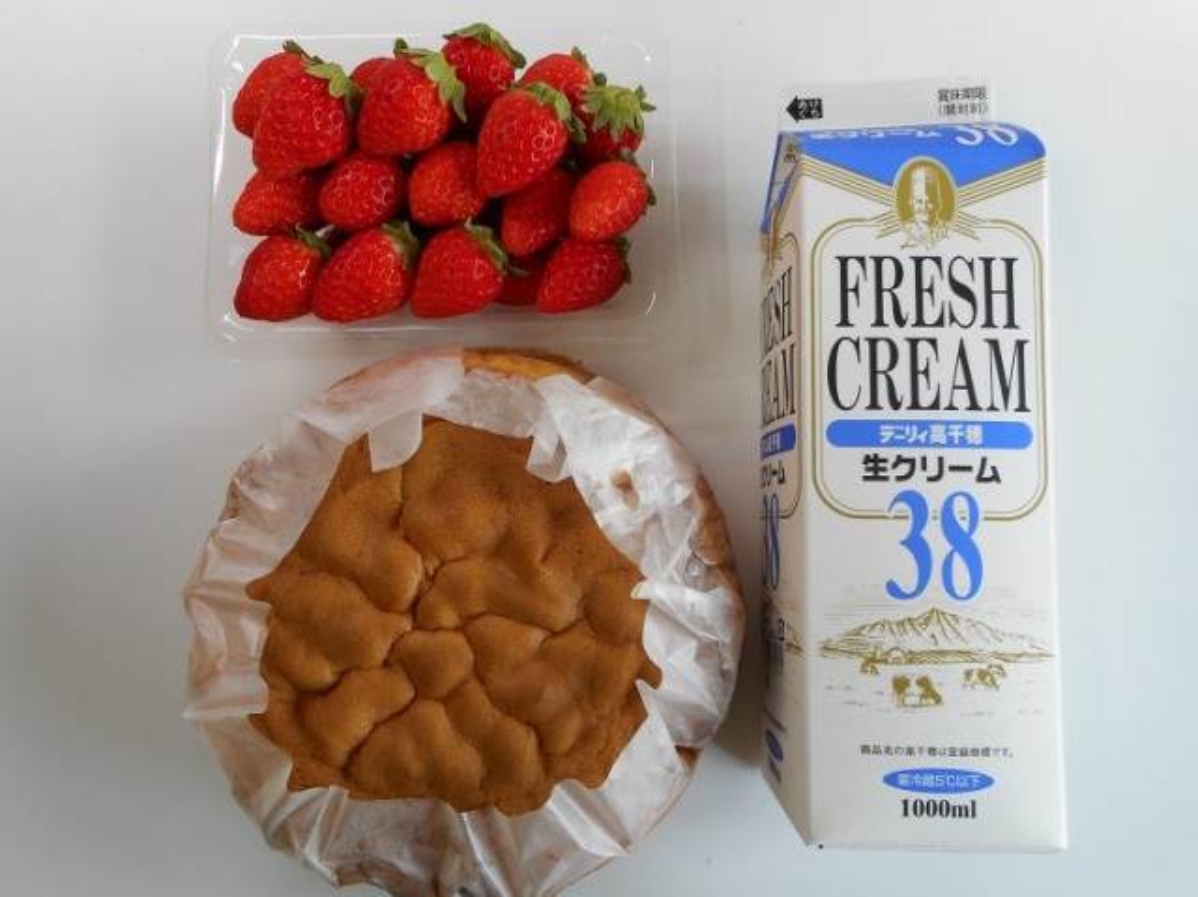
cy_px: 448
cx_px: 599
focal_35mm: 25
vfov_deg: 54.8
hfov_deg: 69.4
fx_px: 865
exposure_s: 1/30
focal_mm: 4.5
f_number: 3.7
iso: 80
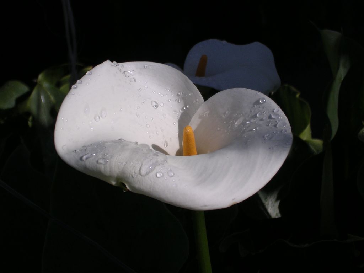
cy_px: 136
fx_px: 1209
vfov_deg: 12.9
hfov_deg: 17.1
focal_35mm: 115
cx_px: 182
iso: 100
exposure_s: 1/1263
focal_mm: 17.4
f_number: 4.9
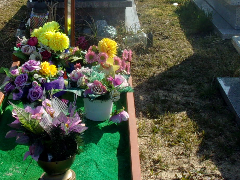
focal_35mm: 79
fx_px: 548
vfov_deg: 18.6
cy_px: 51
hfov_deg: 24.6
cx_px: 78
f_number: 10.8
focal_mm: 5.1
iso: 80
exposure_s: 1/75
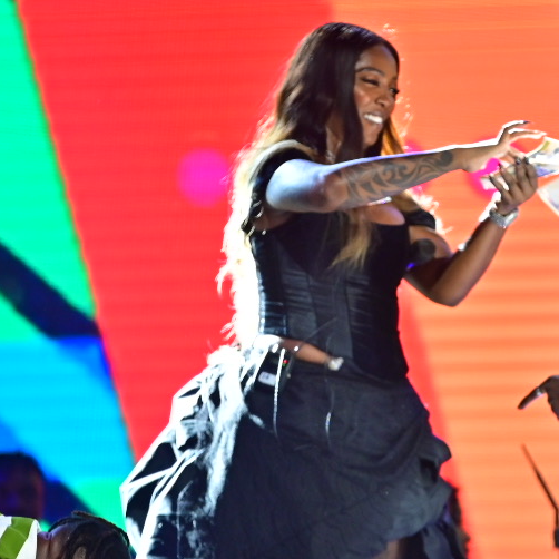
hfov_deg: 3.2
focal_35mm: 548
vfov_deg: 3.2
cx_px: 356
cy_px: 253
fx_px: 10012
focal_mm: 200
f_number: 2.8
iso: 1000
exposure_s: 1/200
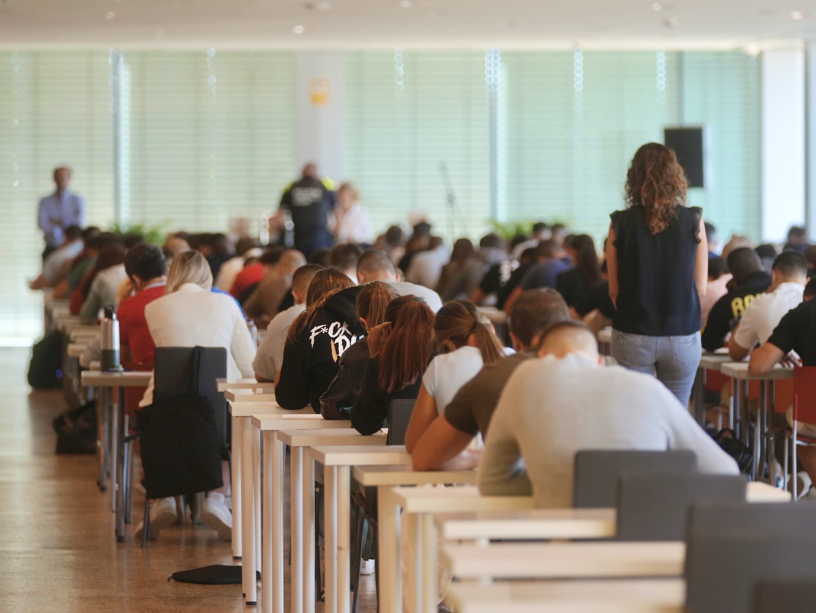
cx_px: 461
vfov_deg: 5.5
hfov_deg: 7.4
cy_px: 303
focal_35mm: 269
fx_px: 6342
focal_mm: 162
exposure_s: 1/100
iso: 200
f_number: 2.8
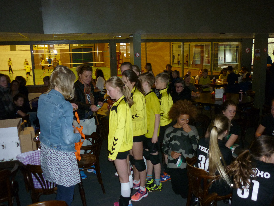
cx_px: 137
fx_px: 261
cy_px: 103
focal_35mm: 33
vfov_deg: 42.9
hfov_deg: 55.4
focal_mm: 5.5
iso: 250
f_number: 2.8
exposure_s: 1/30
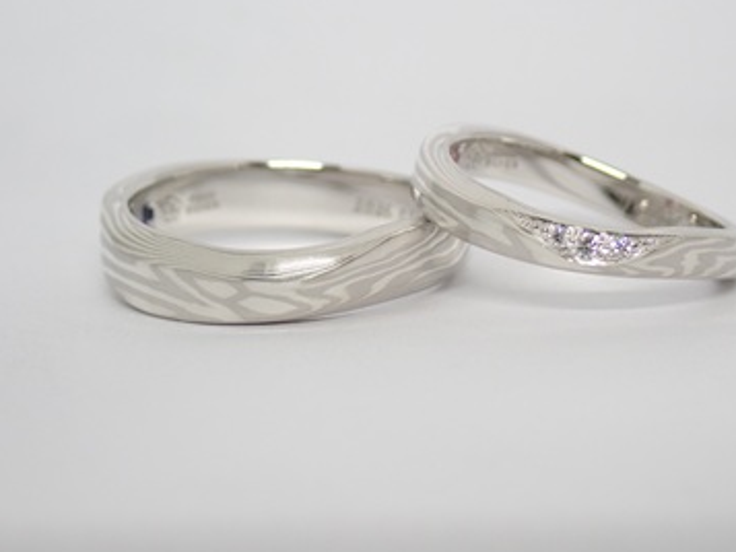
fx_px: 2063
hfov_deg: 20.2
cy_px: 238
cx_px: 427
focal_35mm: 97
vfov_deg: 15.2
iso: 200
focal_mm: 13.65
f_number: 4.1
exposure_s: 1/125
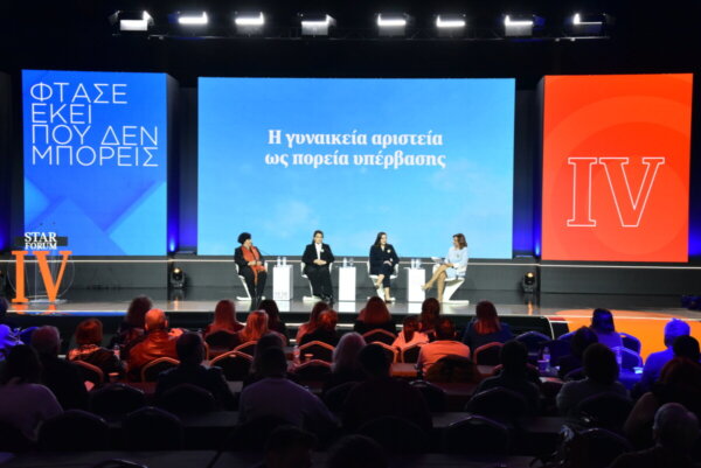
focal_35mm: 46
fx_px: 896
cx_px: 350
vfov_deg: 29.3
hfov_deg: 42.7
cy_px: 234
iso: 4000
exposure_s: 1/200
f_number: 7.1
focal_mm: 46
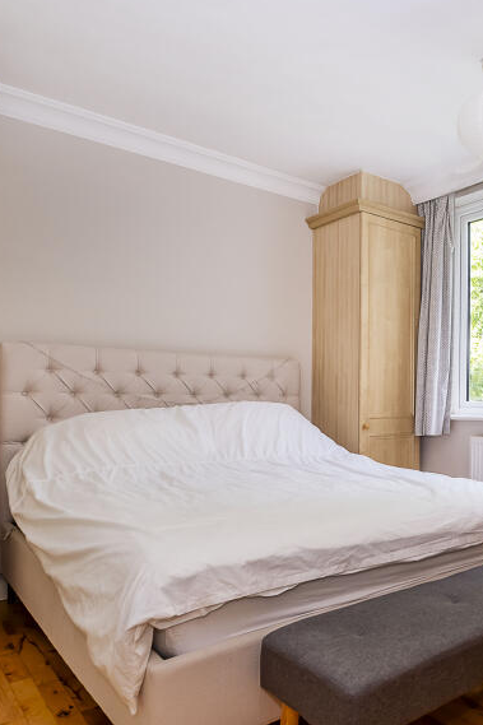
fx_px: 544
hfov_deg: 43.0
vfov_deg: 67.3
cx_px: 451
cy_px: 397
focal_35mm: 27
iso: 320
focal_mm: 10
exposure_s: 1/50
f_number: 6.4
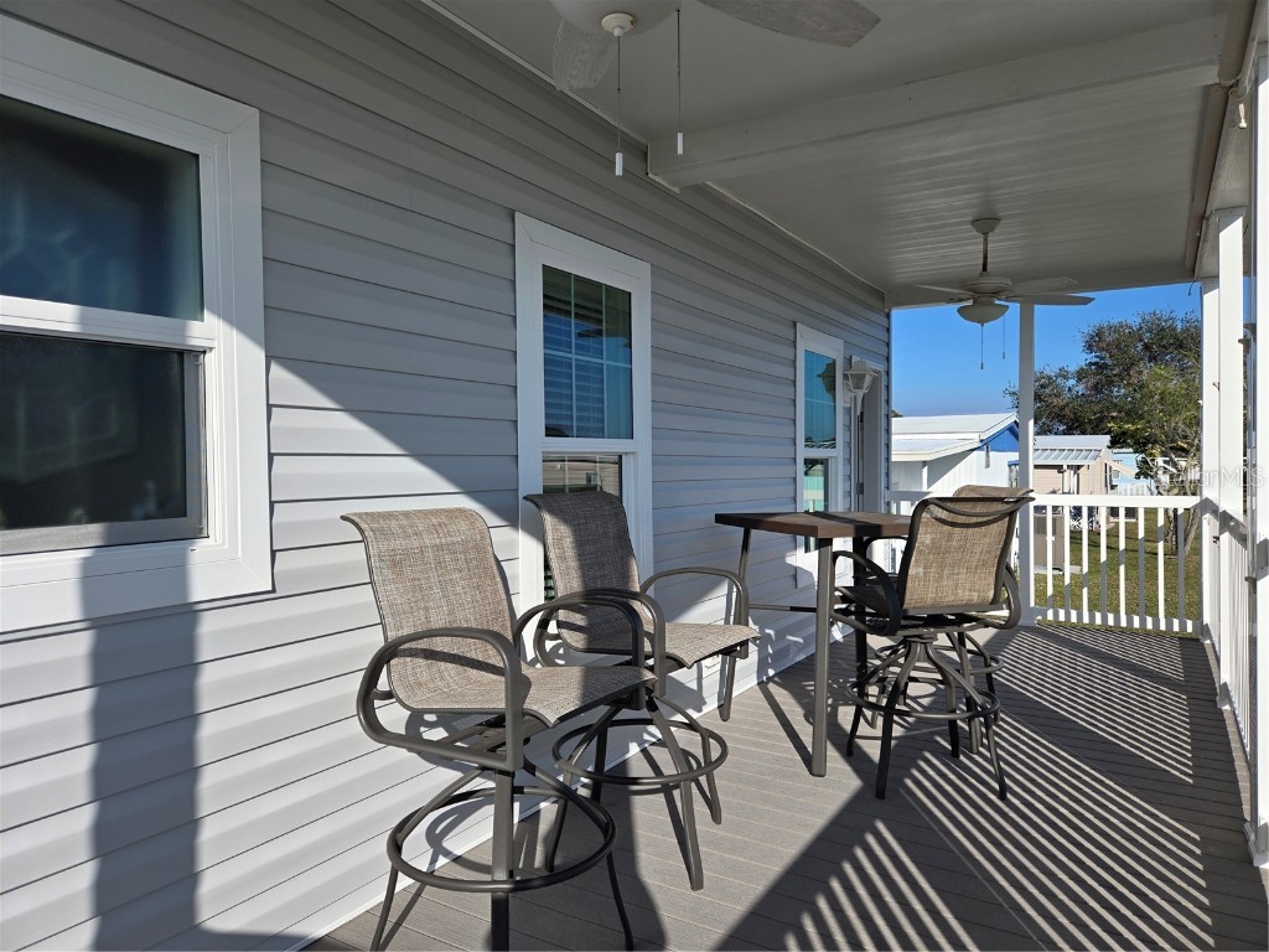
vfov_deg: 58.9
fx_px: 843
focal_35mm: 23
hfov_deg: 73.9
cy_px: 476
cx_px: 634
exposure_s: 1/2921
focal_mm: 5.4
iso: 32
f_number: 1.8
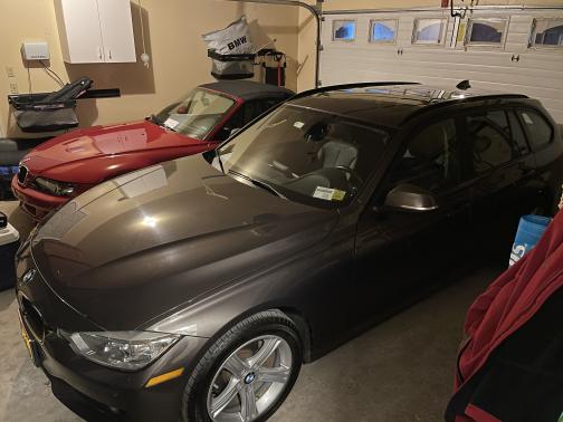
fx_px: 423
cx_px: 282
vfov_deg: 53.1
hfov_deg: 67.3
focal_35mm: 26
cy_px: 211
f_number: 1.6
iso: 500
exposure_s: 1/12
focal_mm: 4.2
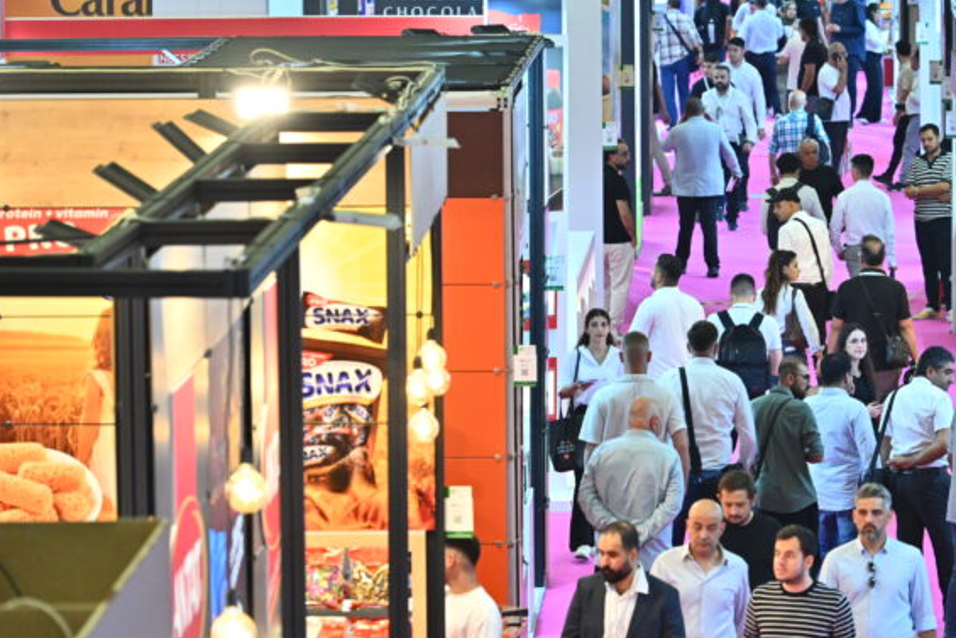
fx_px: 7225
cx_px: 844
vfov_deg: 5.1
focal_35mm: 272
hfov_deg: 7.6
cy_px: 304
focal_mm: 150
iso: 1600
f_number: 5.6
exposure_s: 1/160
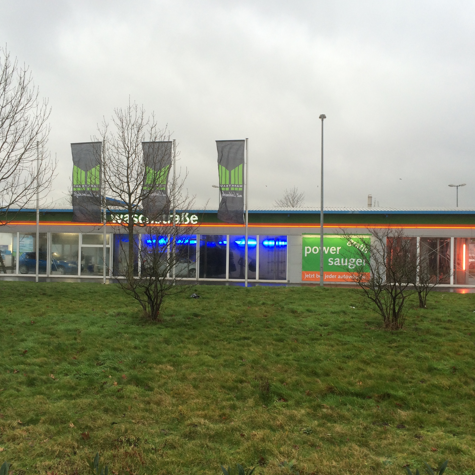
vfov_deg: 47.2
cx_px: 226
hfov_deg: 47.2
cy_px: 243
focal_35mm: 35
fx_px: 543
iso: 40
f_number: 2.2
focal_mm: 4.15
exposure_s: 1/100
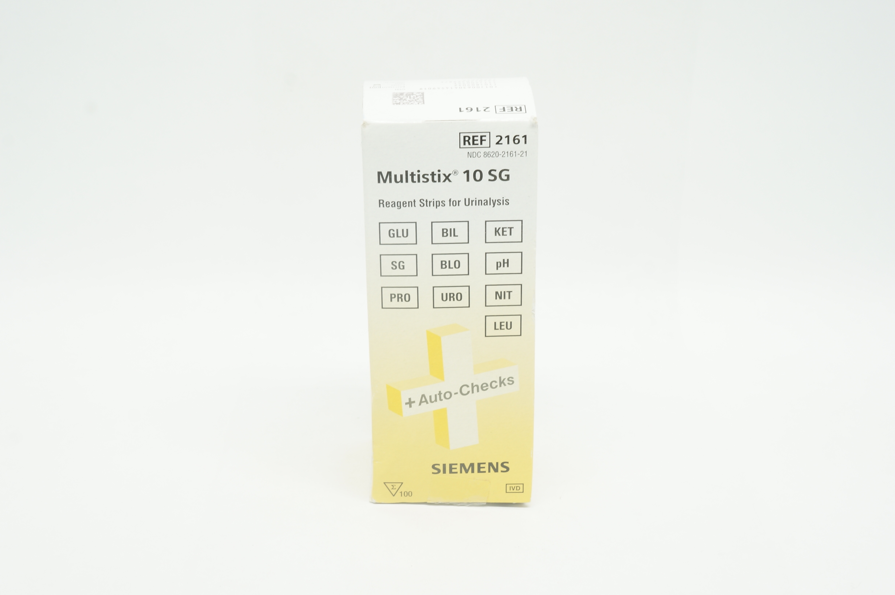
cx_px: 448
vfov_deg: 24.3
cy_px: 298
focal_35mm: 56
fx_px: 1378
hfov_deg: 36.0
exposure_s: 1/15
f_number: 11
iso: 400
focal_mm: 37
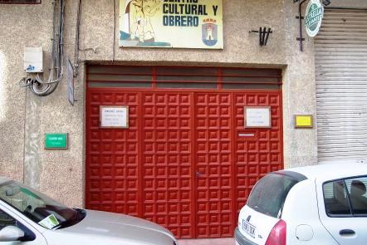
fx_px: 408
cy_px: 112
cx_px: 185
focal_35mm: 40
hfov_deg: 48.4
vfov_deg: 33.4
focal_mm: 8
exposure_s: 1/250
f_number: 2.8
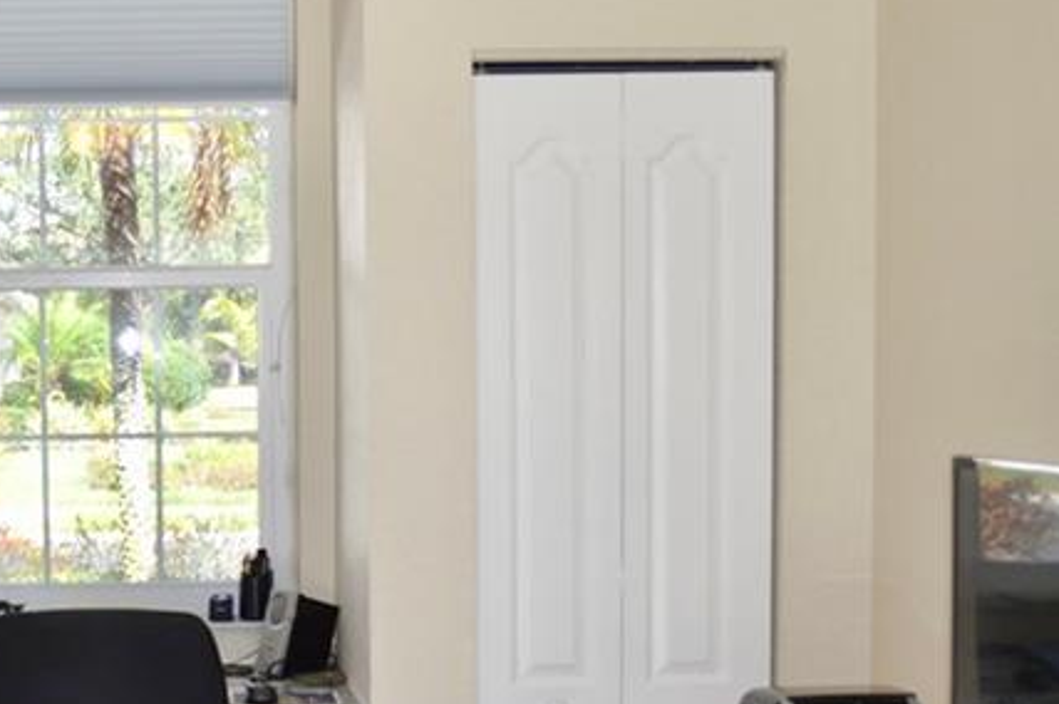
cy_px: 511
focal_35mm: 72
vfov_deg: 18.8
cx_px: 79
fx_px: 2116
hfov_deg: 27.0
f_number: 3.8
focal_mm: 20
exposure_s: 1/60
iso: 100
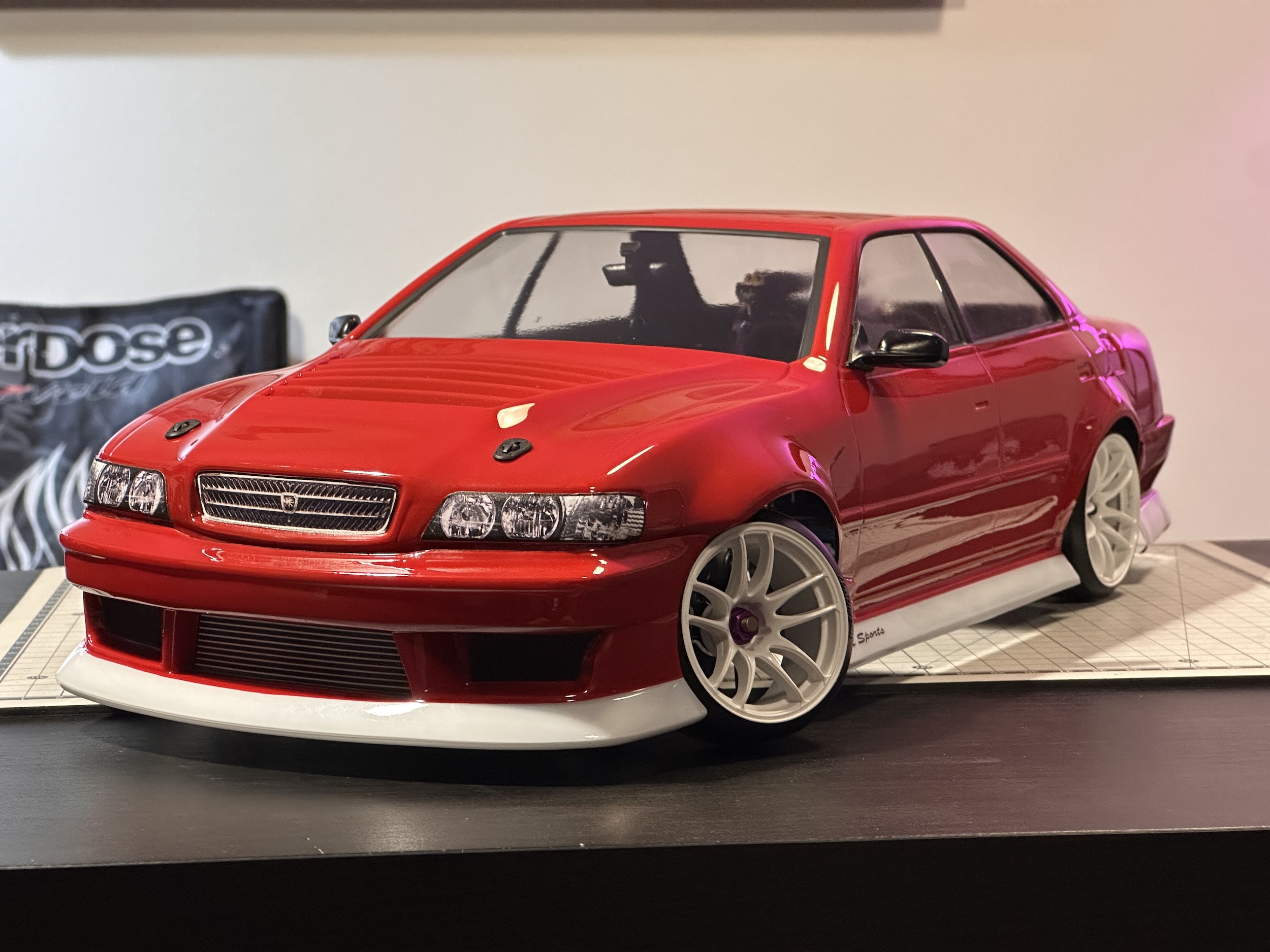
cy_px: 476
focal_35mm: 77
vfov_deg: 19.1
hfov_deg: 25.3
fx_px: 2825
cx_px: 635
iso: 400
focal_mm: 9
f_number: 2.8
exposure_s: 1/50
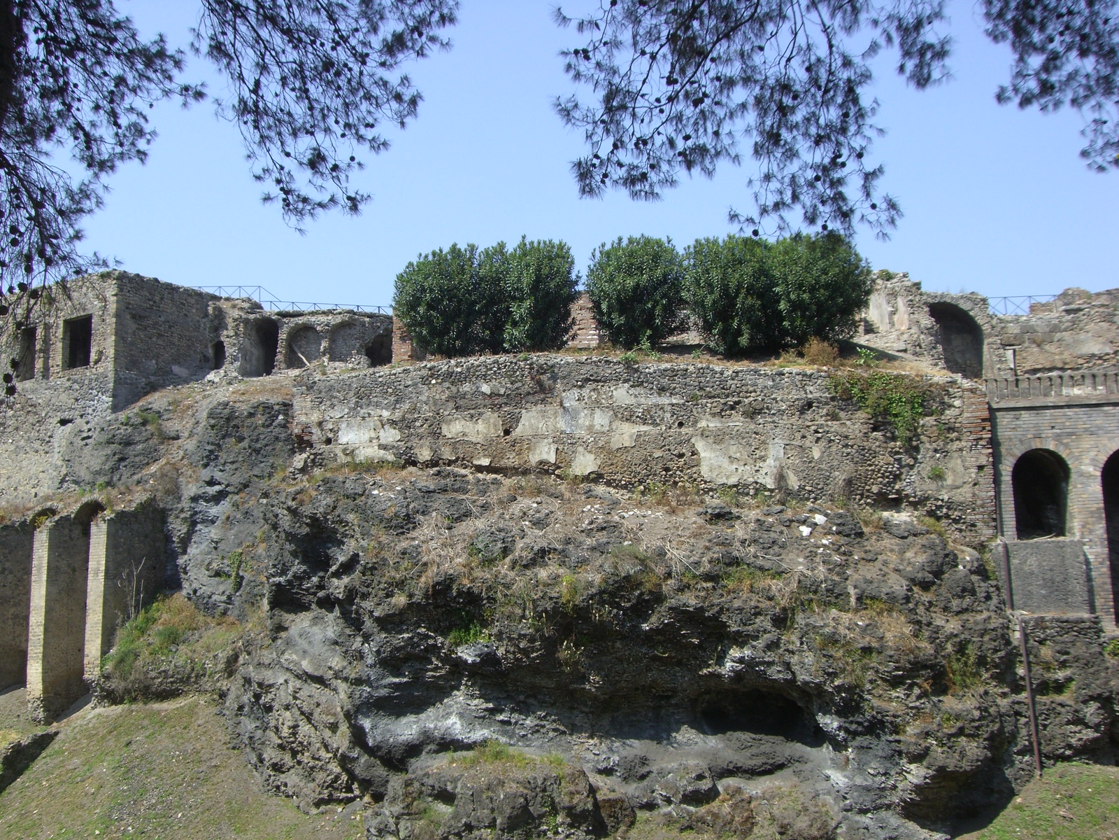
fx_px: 1228
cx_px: 560
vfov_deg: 37.7
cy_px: 420
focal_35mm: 38
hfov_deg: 49.0
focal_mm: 6.2
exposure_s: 1/400
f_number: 4.3
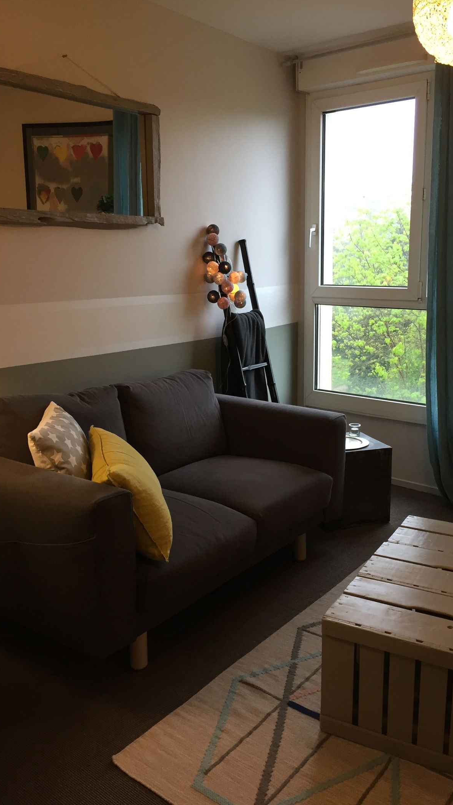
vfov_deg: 61.0
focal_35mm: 32
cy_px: 406
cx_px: 271
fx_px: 683
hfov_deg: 36.6
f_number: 2.2
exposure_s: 1/33
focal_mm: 4.15
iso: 125
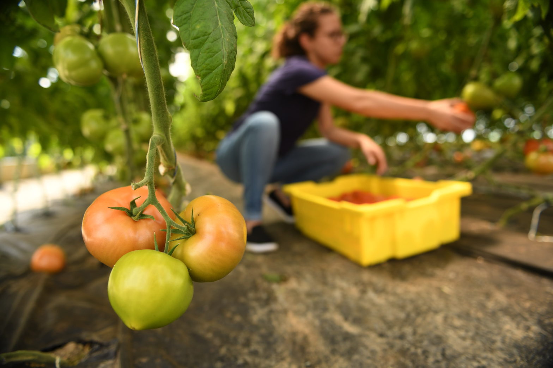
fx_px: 369
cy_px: 184
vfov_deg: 53.1
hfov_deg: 73.7
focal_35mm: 24
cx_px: 276
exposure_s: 1/200
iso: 400
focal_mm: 24
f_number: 2.8
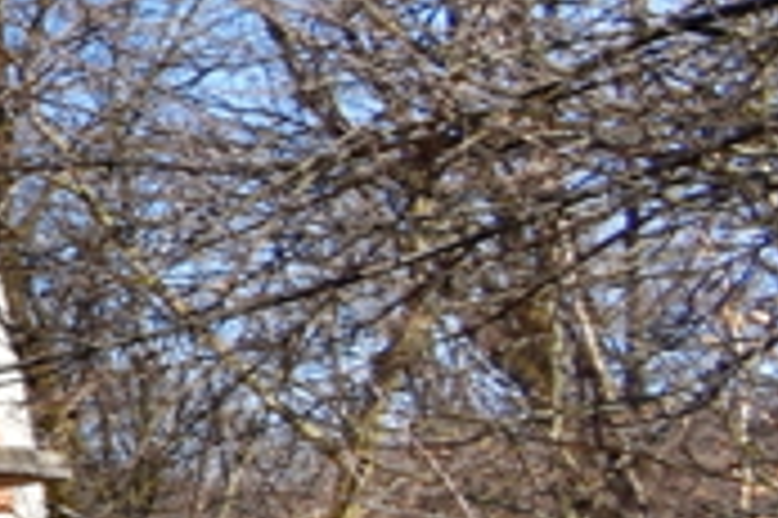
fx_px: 2245
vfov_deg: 13.1
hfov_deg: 10.2
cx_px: -1803
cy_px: 288
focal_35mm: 104
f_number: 9
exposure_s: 1/320
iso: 100
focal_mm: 10
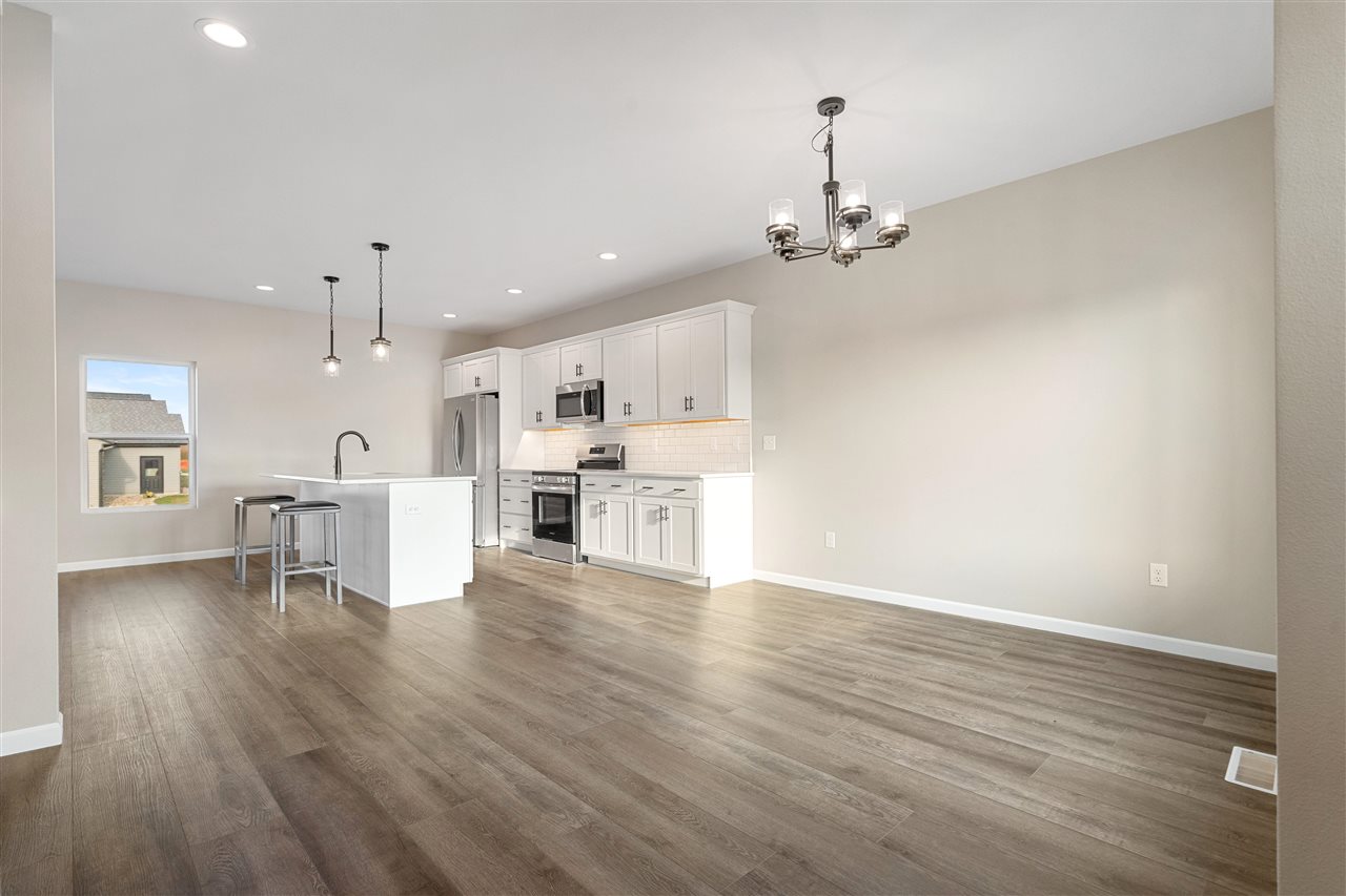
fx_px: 635
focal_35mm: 17
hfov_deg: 93.3
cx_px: 673
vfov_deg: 70.4
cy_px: 448
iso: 800
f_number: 9
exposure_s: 1/15
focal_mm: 17
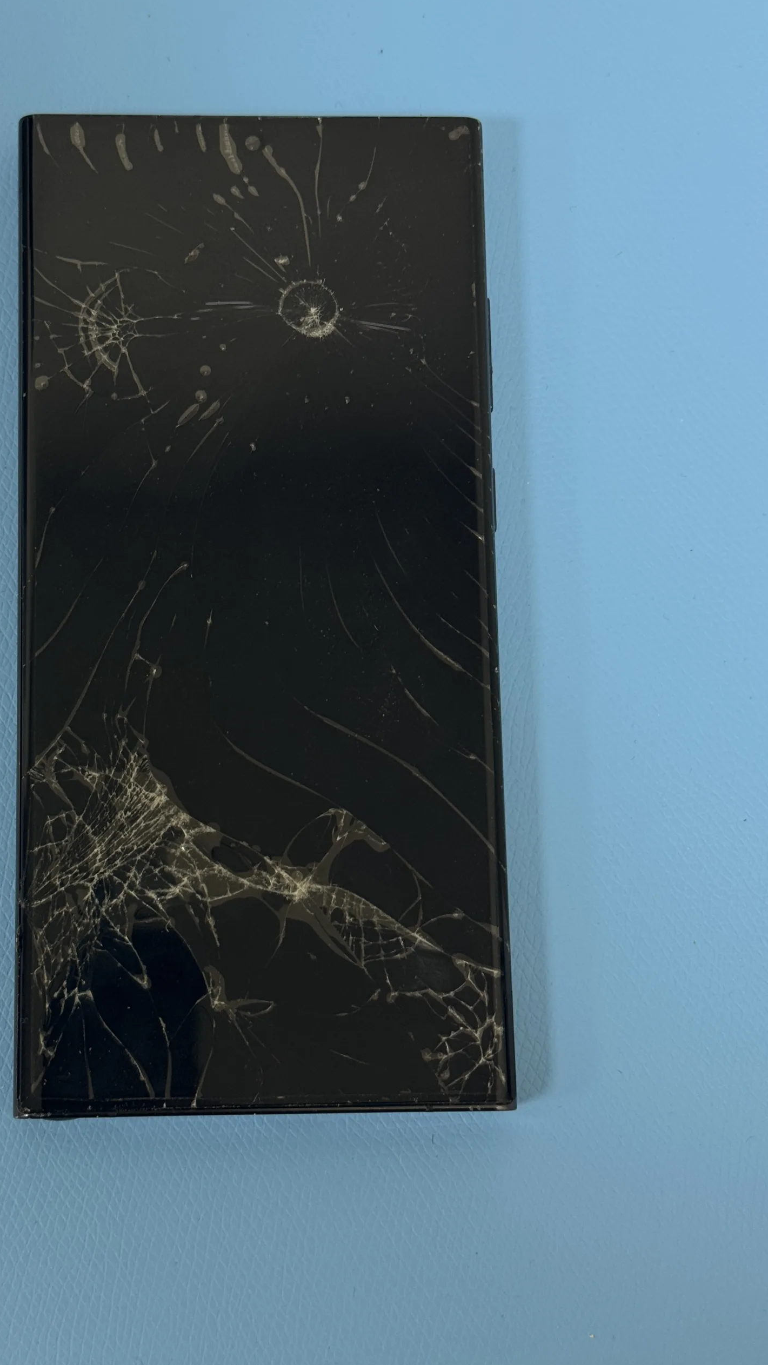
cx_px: 262
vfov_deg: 39.2
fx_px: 1919
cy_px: 677
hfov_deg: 22.6
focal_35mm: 53
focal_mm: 6.76
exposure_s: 1/50
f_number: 1.78
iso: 80
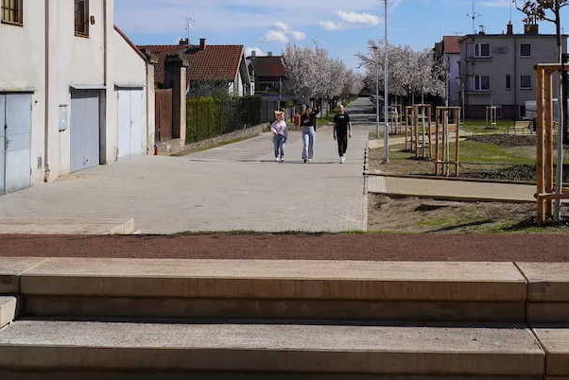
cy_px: 70
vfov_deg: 26.0
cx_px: 338
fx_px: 806
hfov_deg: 38.7
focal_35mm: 51
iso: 100
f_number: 10
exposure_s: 1/320
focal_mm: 20
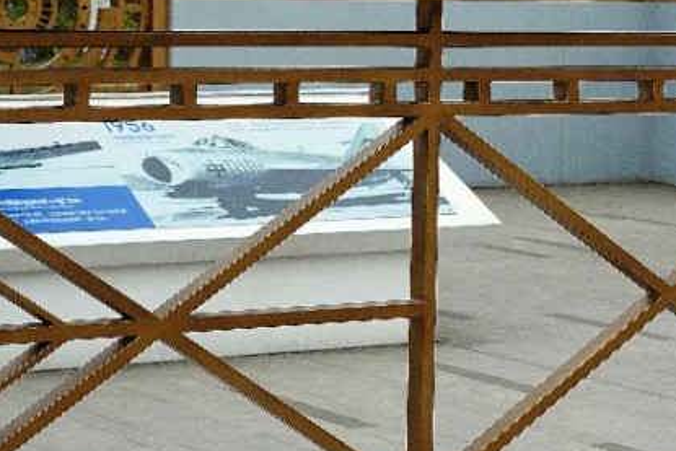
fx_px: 2724
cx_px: 564
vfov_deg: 9.5
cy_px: 134
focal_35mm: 145
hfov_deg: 14.1
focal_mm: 43
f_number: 8
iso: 800
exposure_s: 1/640
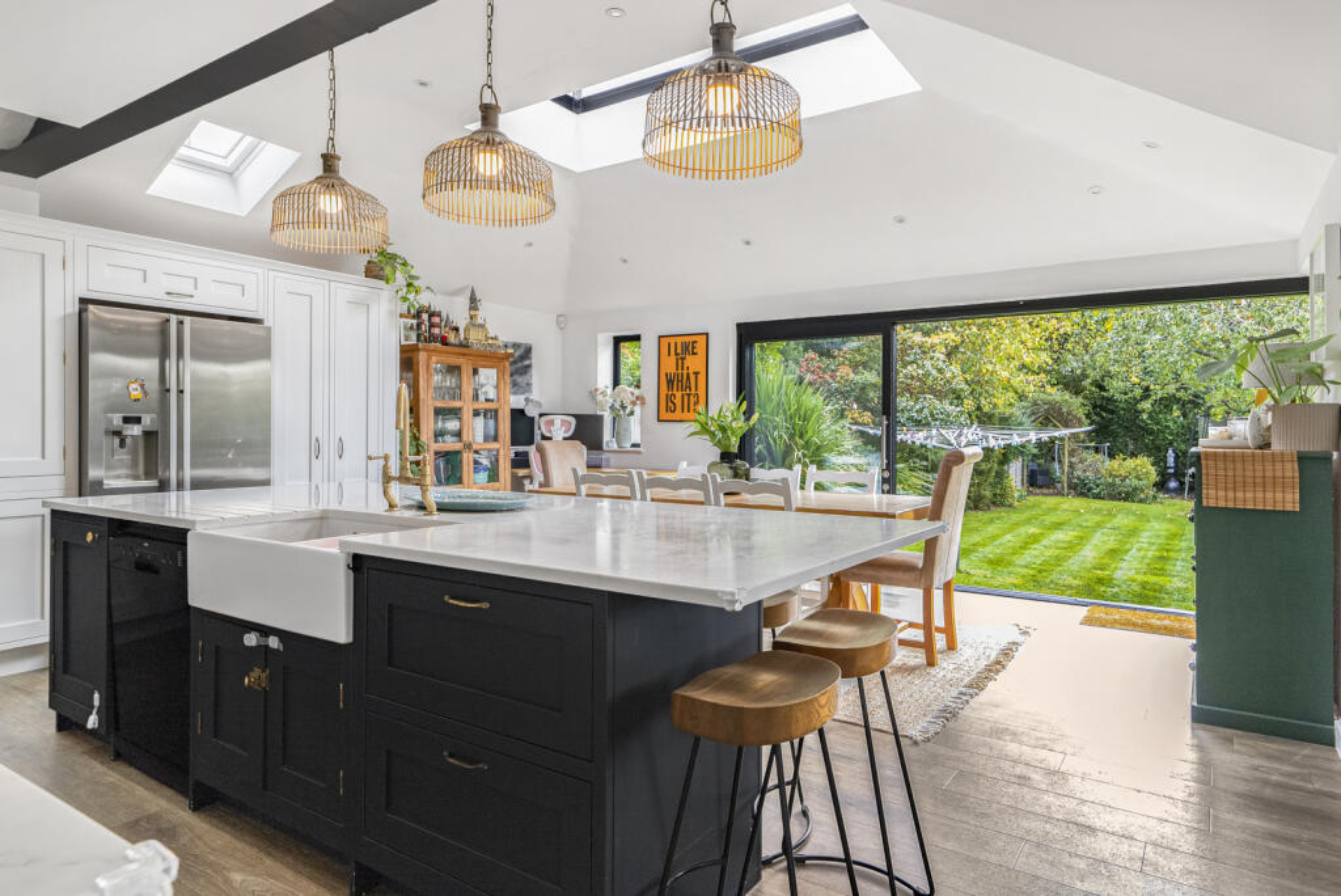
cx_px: 670
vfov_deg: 62.0
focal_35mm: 20
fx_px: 745
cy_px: 448
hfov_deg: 83.9
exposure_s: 1/60
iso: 800
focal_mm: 20
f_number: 7.1
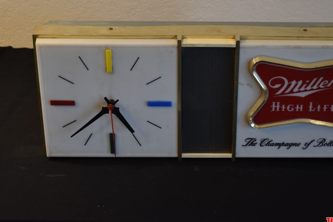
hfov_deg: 26.3
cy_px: 91
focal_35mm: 77
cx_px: 202
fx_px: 712
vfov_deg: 17.7
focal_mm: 42
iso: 900
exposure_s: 1/60
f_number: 5
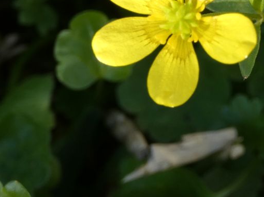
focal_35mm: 302
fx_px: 2302
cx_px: 237
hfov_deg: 6.5
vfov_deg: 4.9
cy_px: 19
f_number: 5
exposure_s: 1/160
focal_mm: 19.7
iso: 80
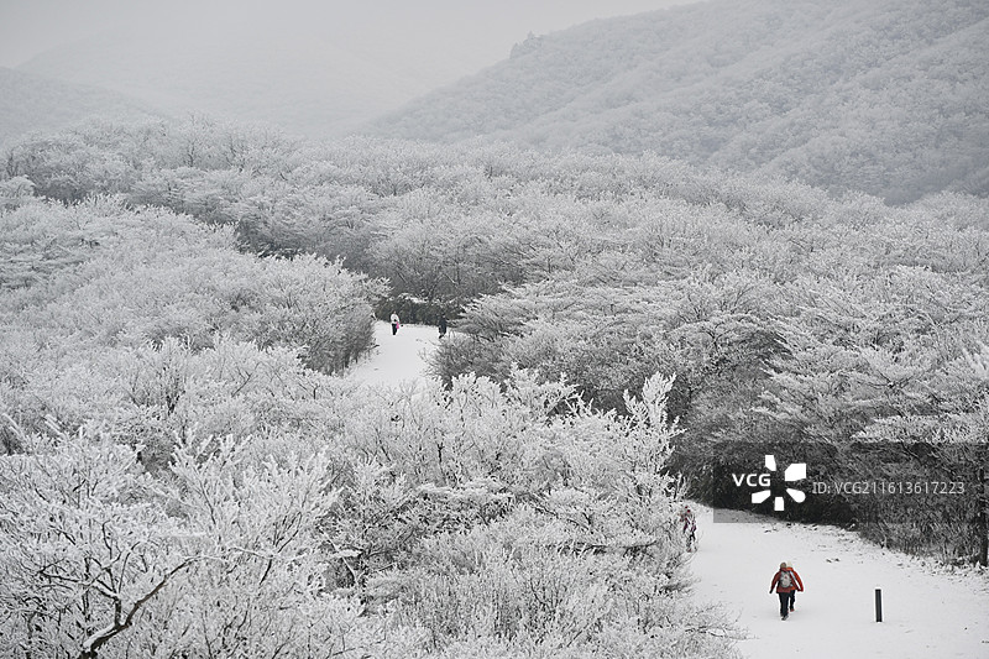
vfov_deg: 11.4
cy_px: 330
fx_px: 3296
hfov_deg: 17.1
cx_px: 494
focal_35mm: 120
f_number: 5.3
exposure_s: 1/320
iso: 100
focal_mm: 80
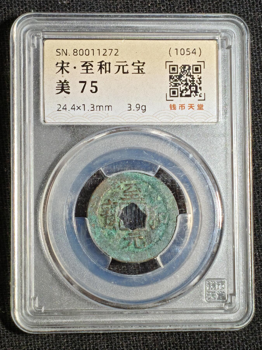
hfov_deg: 13.8
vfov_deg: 18.4
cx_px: 131
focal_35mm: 107
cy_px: 175
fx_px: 1080
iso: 50
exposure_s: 1/329
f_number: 1.5
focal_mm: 4.94
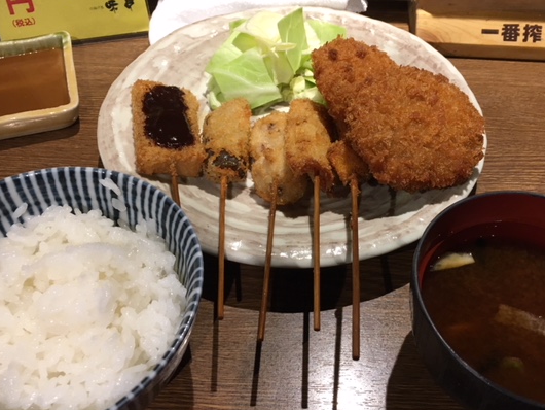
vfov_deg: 40.7
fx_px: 551
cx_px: 304
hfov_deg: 52.5
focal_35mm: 35
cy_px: 206
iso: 80
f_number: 2.2
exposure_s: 1/30
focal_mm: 4.15
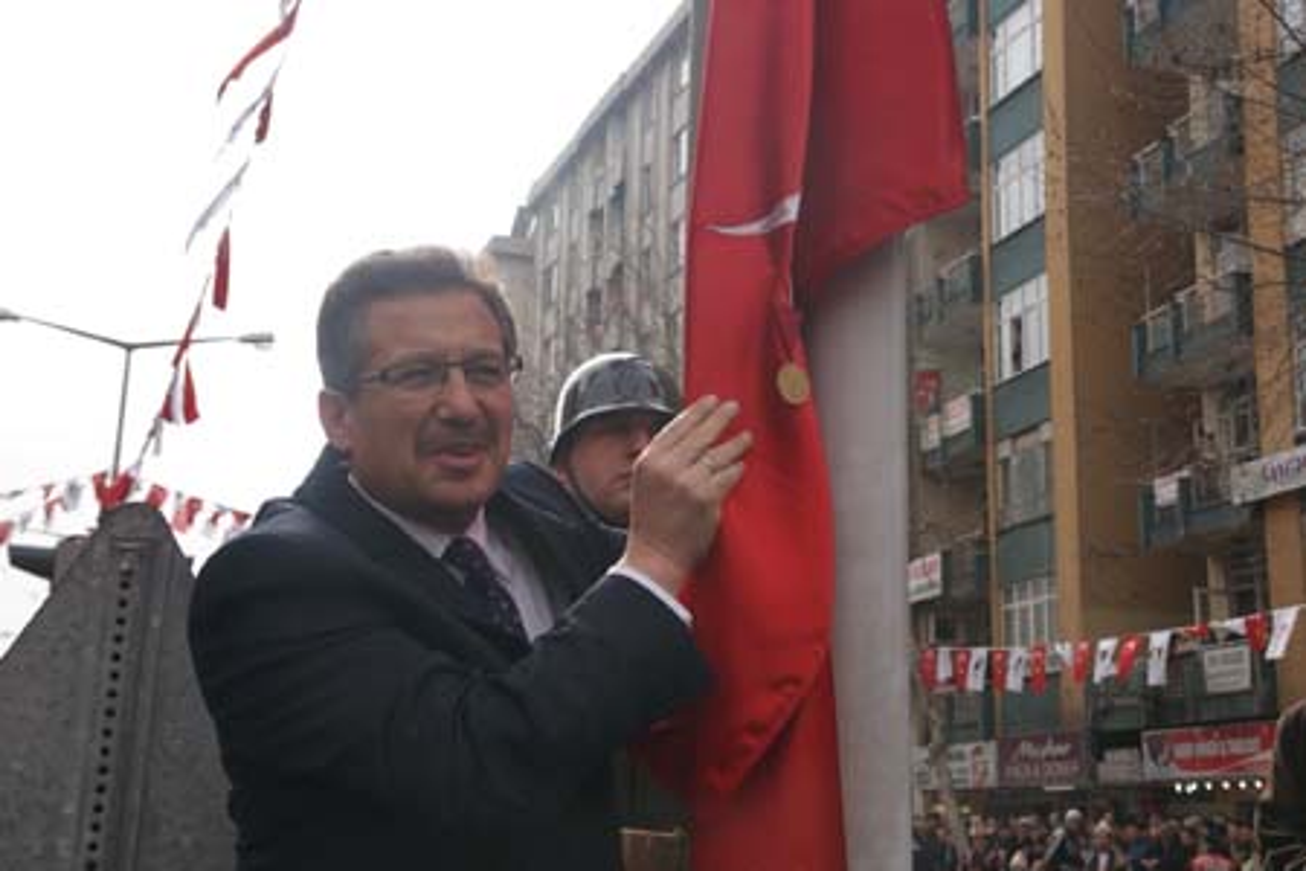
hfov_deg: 43.6
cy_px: 436
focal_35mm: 45
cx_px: 653
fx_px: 1632
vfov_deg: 29.9
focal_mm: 30
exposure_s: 1/200
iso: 100
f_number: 6.3
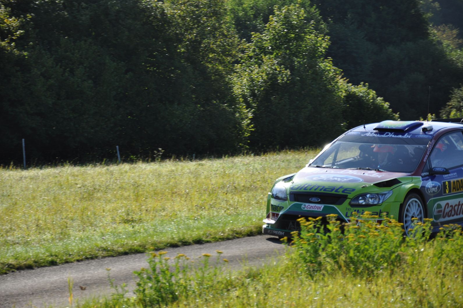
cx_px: 233
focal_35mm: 159
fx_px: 2038
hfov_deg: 13.0
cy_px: 154
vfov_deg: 8.7
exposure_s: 1/640
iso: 200
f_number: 6.3
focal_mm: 105
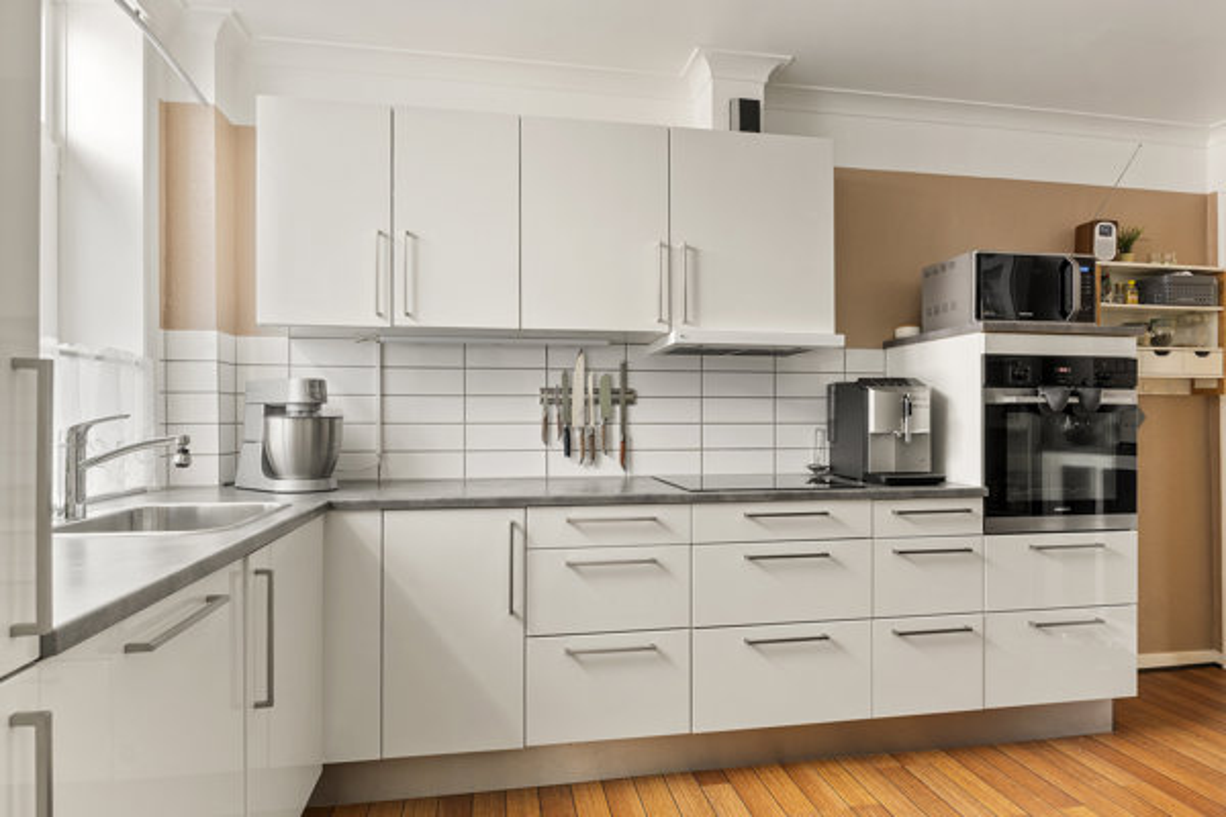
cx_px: 613
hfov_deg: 83.7
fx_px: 684
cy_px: 408
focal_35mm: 20
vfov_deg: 61.7
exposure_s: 1
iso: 200
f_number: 8
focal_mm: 13.4
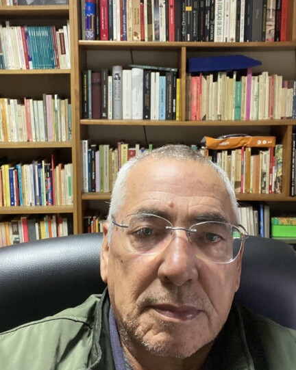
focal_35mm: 39
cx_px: 141
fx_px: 428
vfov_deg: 46.6
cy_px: 144
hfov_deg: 38.2
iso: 400
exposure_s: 1/33
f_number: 2.2
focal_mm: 2.71
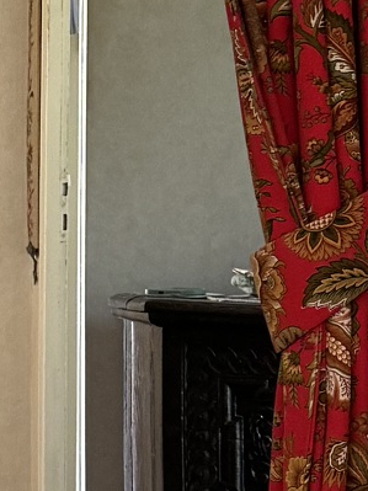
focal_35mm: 154
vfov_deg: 12.8
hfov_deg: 9.3
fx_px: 2184
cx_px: -239
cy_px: 129
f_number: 1.78
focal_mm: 6.76
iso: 400
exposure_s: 1/60
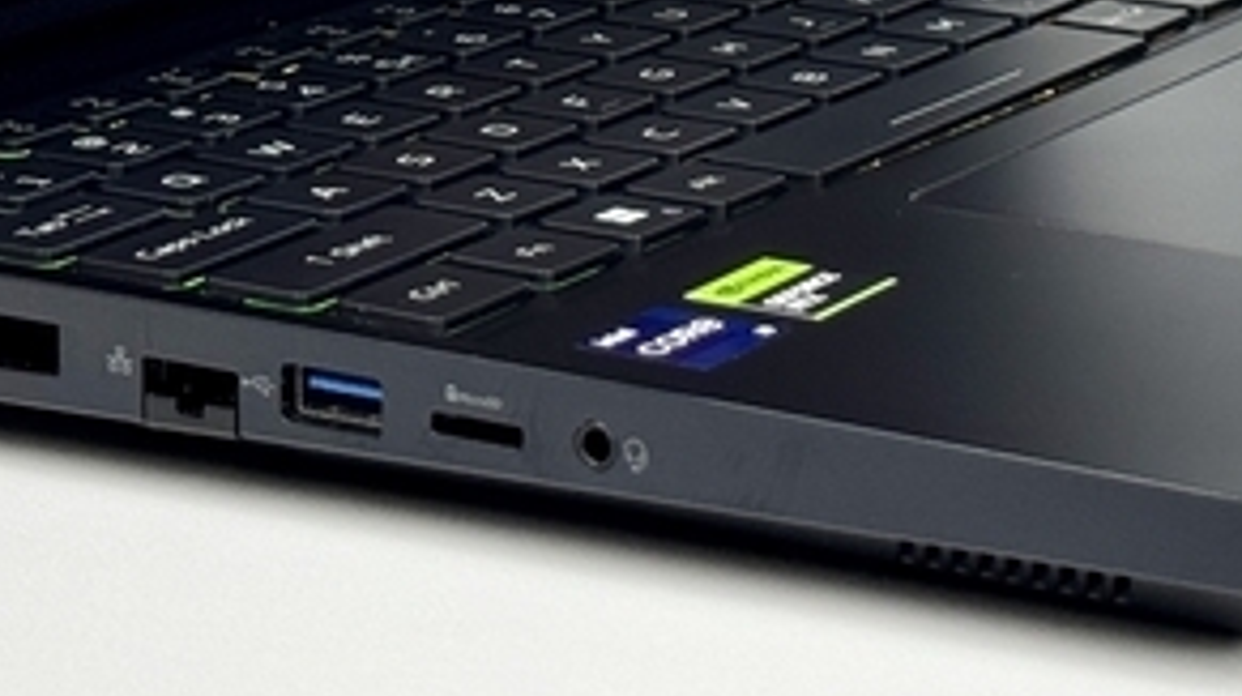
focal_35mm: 144
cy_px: -453
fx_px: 4738
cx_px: 828
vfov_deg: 8.2
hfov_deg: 14.9
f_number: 1.78
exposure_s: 1/252
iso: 64
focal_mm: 6.76
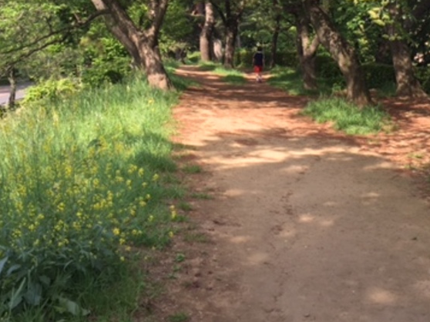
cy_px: 76
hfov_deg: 36.6
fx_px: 646
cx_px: 270
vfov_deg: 27.6
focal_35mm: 52
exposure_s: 1/356
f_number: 2.2
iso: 32
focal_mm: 4.15
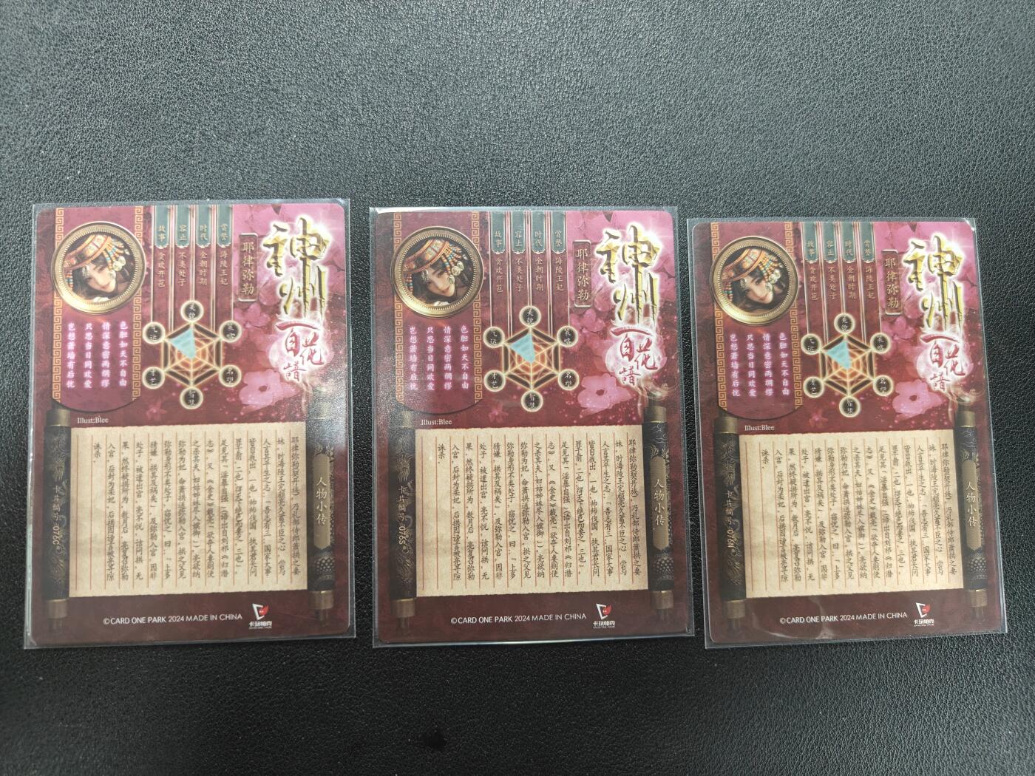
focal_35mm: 24
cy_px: 388
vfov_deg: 56.8
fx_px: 718
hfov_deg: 71.6
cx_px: 518
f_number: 1.8
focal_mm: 5.59
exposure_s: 1/42
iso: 320
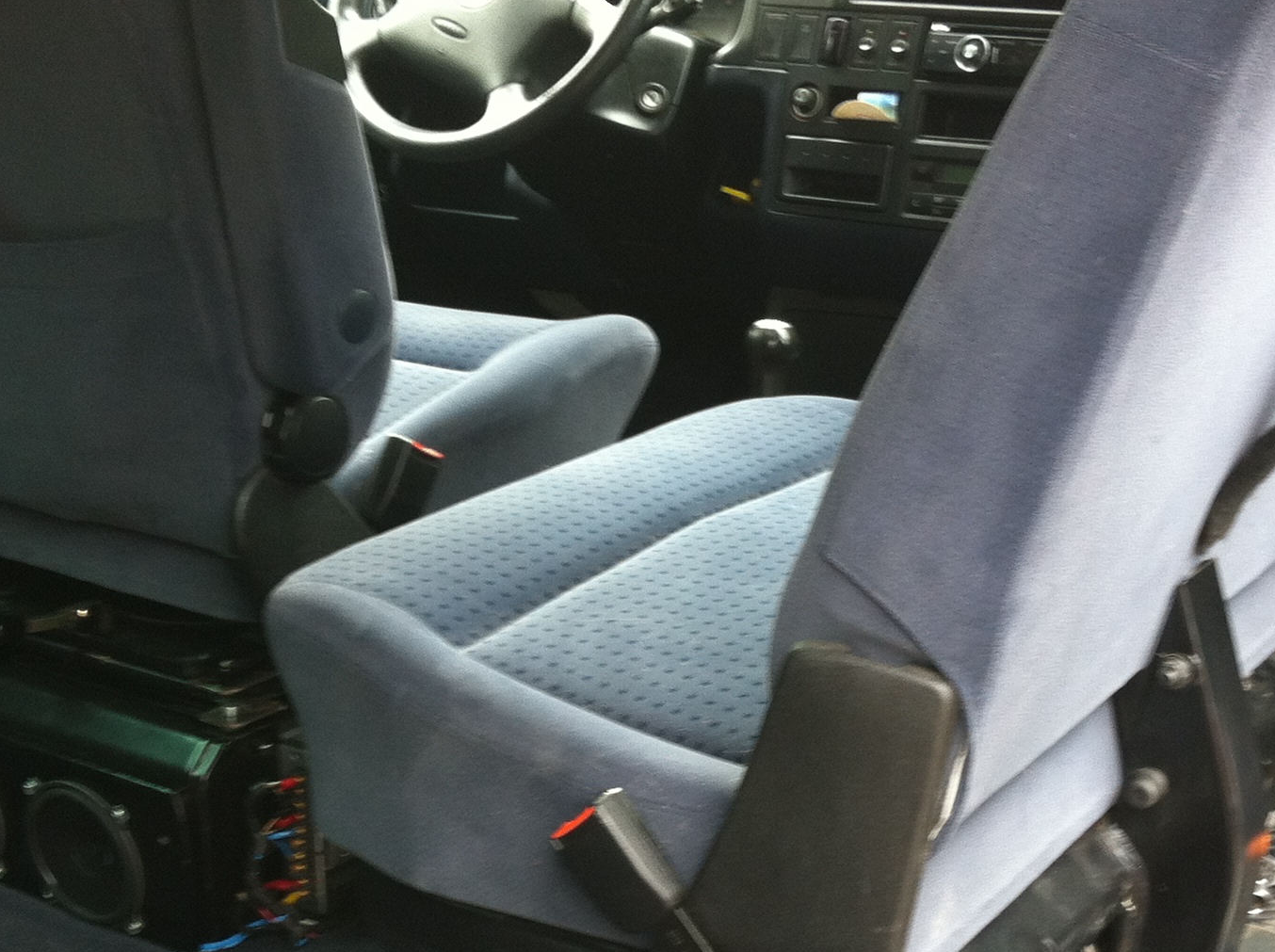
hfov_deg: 29.0
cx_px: 675
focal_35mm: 67
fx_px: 2464
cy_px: 622
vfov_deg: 21.8
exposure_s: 1/20
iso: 80
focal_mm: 3.85
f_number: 2.8
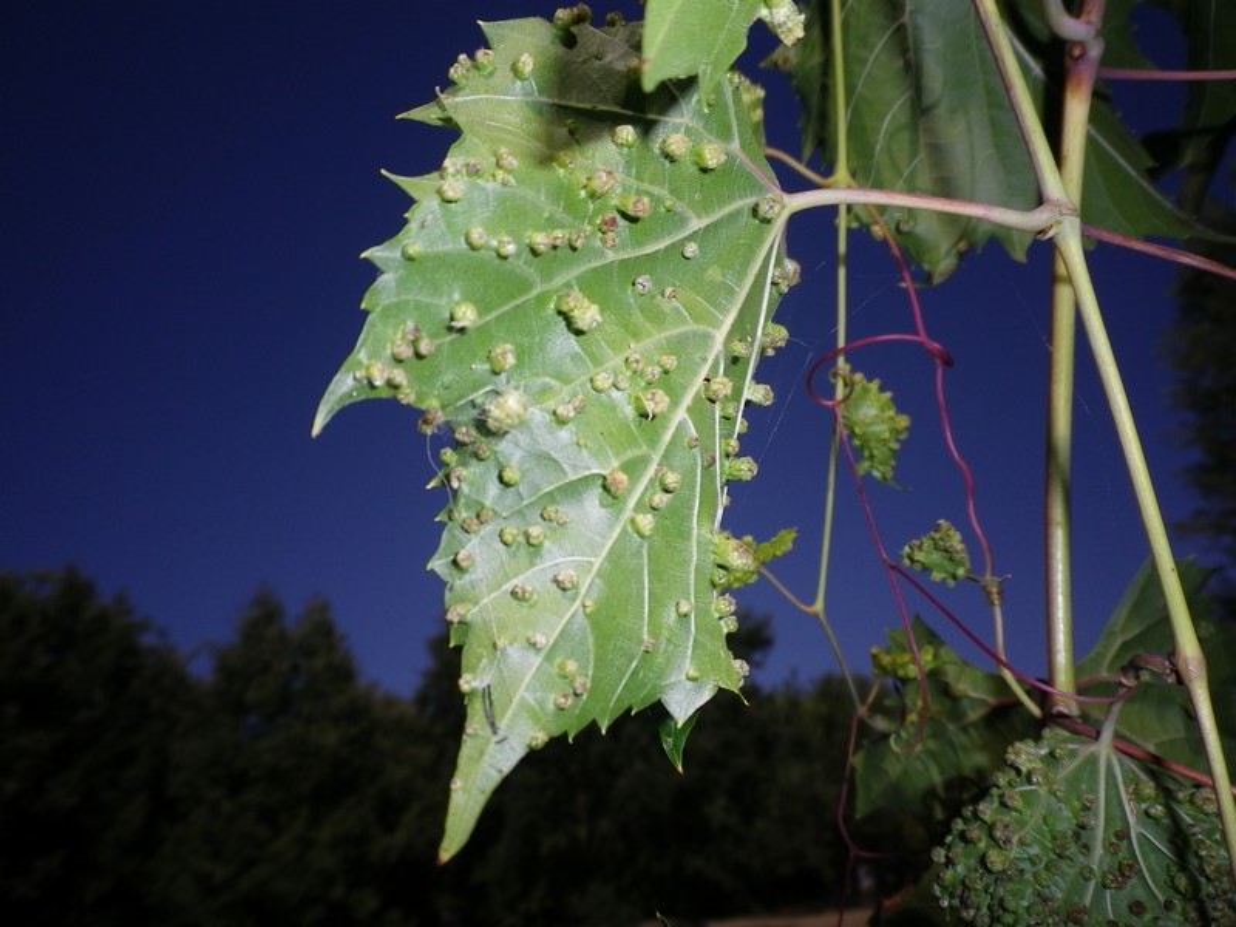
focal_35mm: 28
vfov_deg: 49.7
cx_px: 618
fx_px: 1000
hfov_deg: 63.4
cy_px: 464
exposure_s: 1/640
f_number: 7.8
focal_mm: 5.05
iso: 80
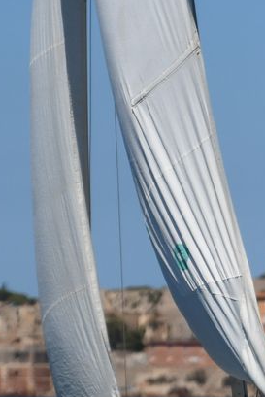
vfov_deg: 3.6
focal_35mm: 576
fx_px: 6354
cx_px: 290
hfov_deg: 2.4
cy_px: 26
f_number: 5.6
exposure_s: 1/5000
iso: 400
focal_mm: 105
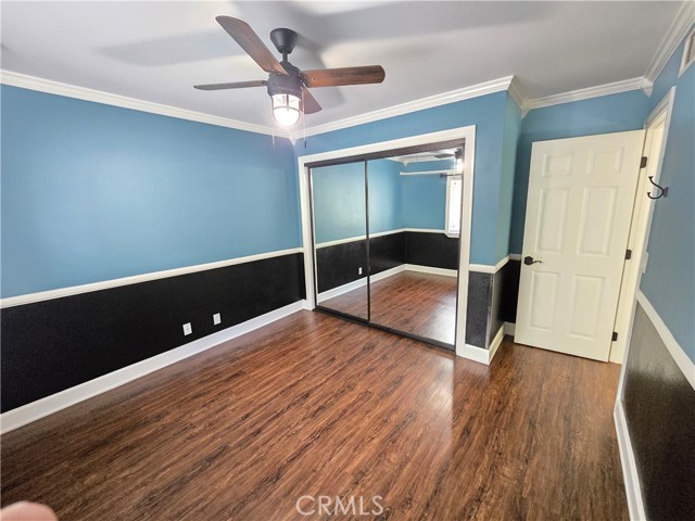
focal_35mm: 13
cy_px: 260
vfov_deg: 89.9
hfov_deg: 106.2
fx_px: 261
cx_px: 348
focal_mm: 2.2
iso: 1600
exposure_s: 1/40
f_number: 2.2
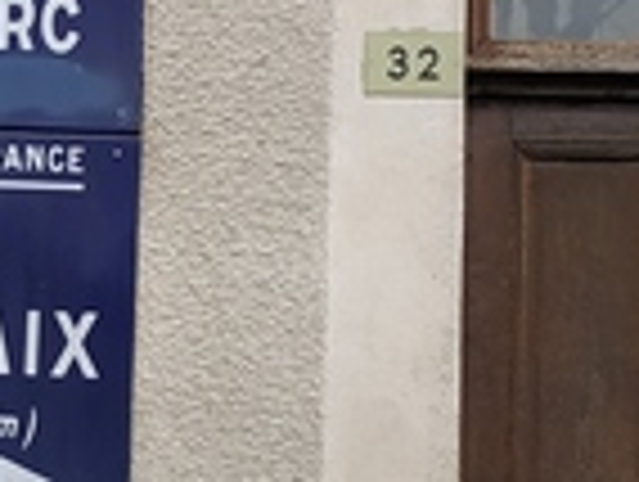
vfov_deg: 11.0
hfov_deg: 14.3
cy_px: 266
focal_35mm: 135
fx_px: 2496
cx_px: -18
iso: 100
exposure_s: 1/1575
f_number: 1.9
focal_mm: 3.94
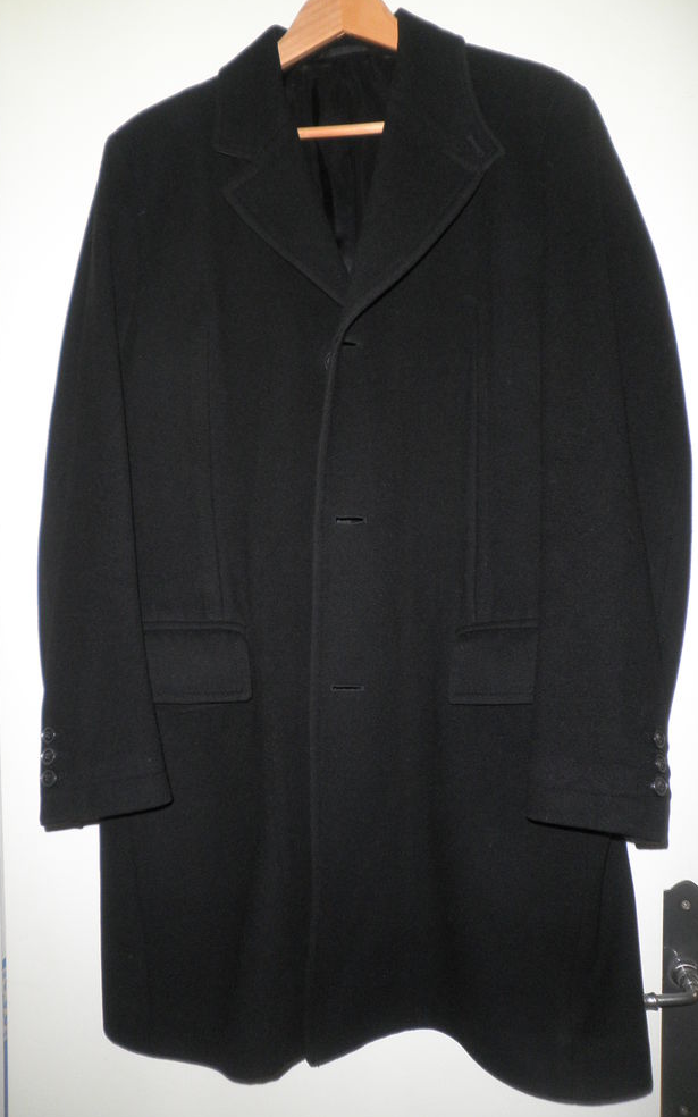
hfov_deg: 44.5
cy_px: 556
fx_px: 852
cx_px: 336
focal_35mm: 28
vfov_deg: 66.5
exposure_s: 1/30
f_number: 2.6
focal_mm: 4.7
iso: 160
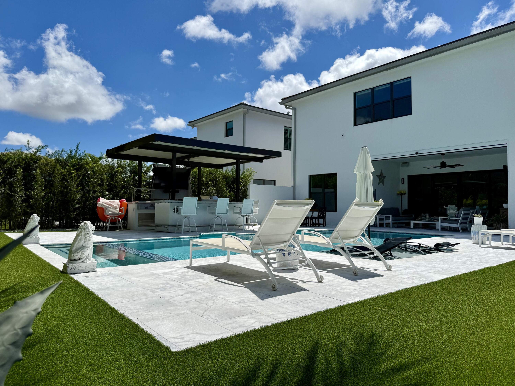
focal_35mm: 24
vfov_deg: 56.8
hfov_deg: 71.6
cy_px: 193
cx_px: 258
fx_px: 357
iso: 80
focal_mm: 6.76
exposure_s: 1/11905
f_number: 1.78
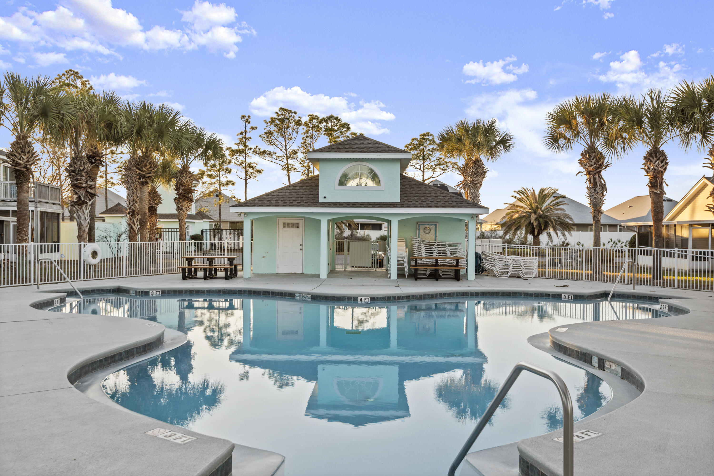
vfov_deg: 42.4
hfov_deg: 60.3
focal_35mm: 31
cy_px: 238
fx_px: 615
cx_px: 357
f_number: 7.1
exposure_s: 1/160
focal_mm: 31
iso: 320
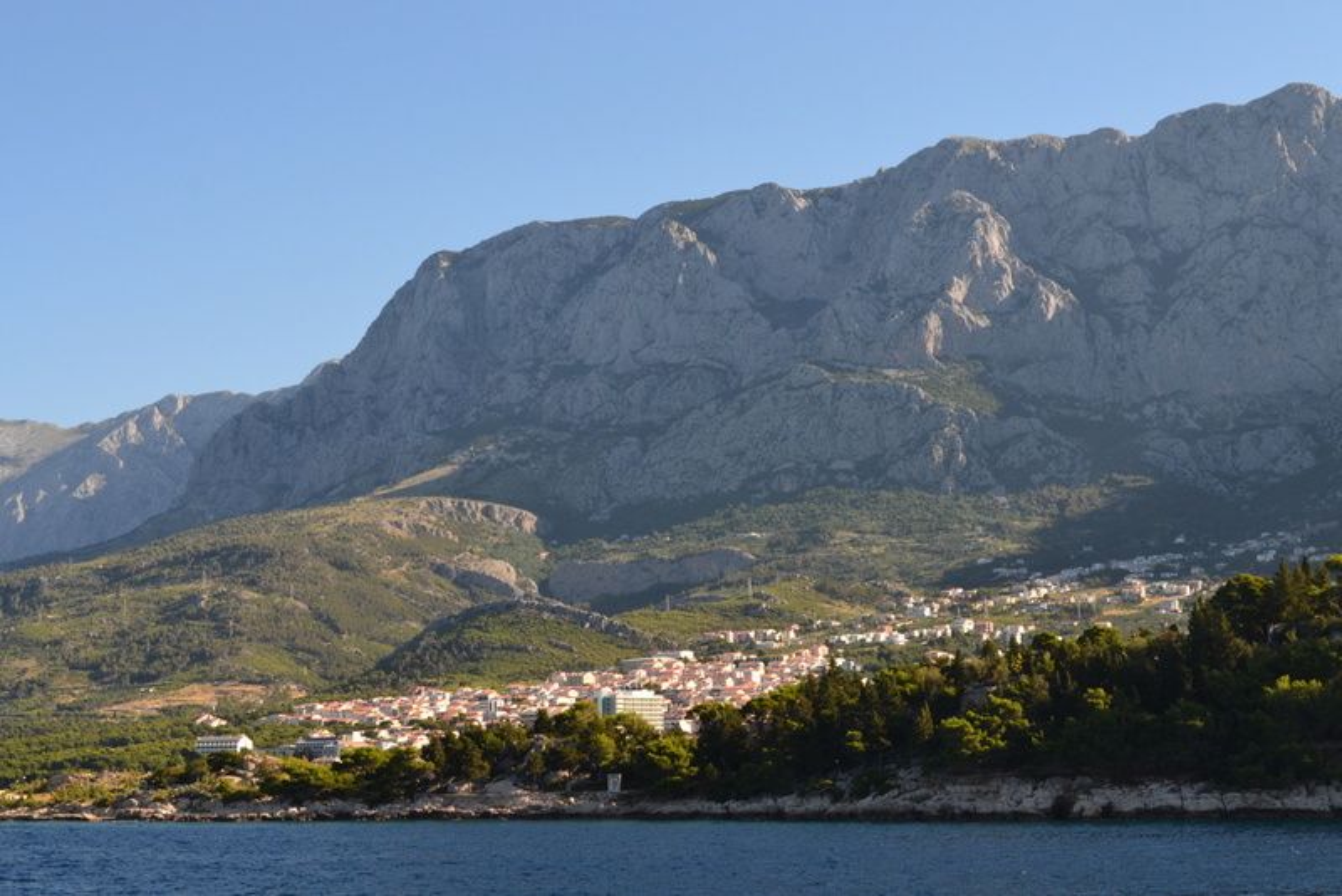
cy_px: 448
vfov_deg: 25.1
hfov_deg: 36.9
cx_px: 671
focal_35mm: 54
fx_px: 2014
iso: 400
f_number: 10
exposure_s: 1/320
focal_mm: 36
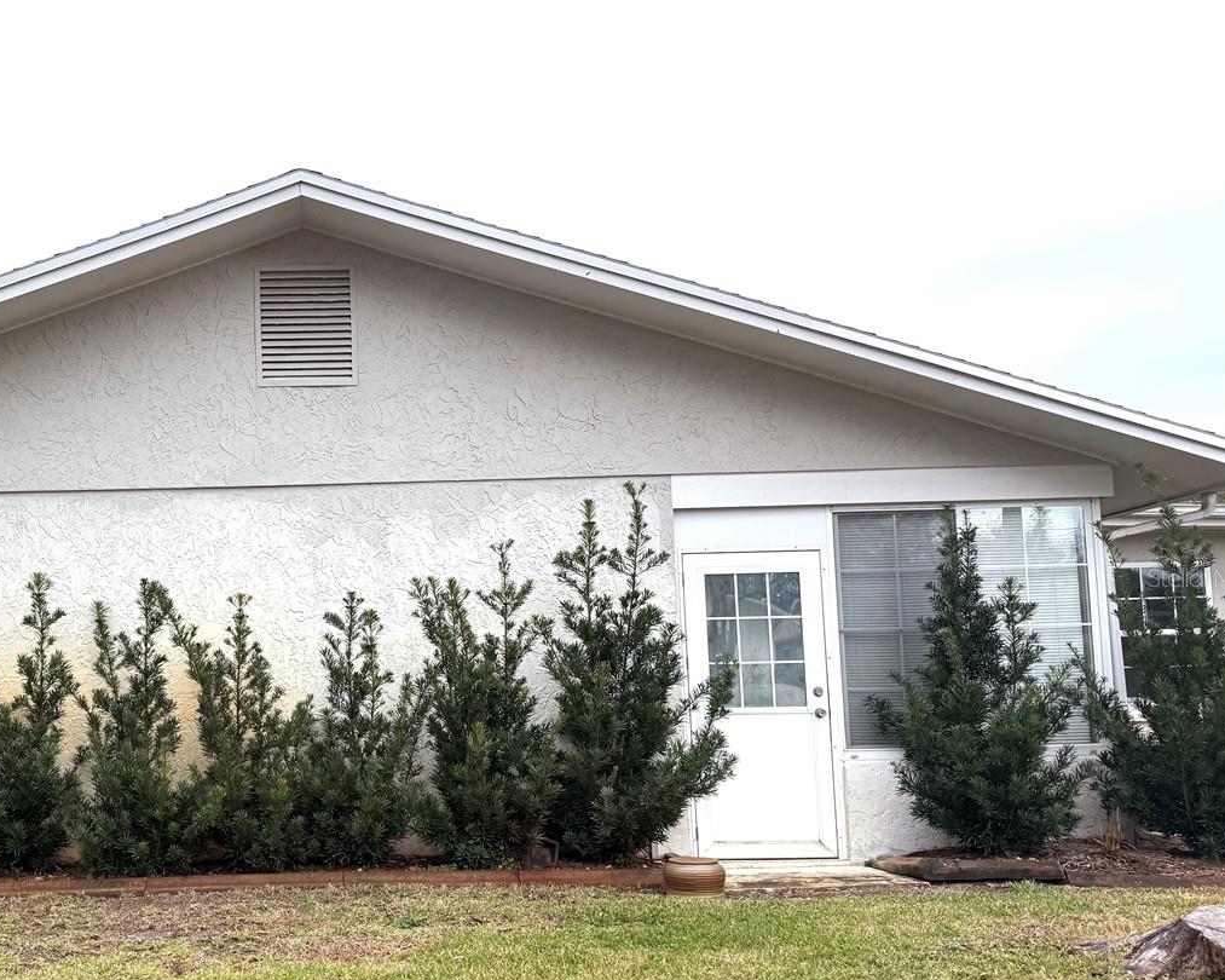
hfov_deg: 47.1
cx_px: 294
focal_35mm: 37
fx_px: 1341
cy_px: 577
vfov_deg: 40.0
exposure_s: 1/2525
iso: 80
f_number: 1.78
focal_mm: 6.76
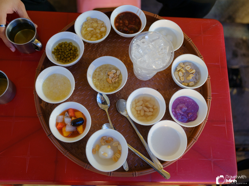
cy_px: 93
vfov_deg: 39.7
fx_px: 259
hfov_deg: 51.4
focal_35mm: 36
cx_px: 124
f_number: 2.8
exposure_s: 1/10
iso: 1600
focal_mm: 45
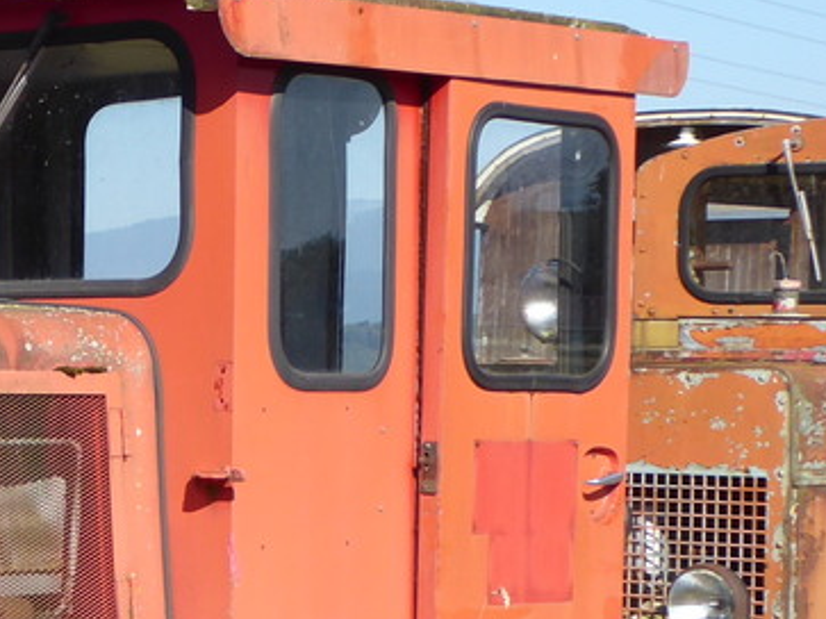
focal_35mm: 162
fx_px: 3864
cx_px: -437
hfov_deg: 11.6
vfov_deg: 9.1
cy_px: 592
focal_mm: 8.4
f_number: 4
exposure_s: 1/400
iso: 80
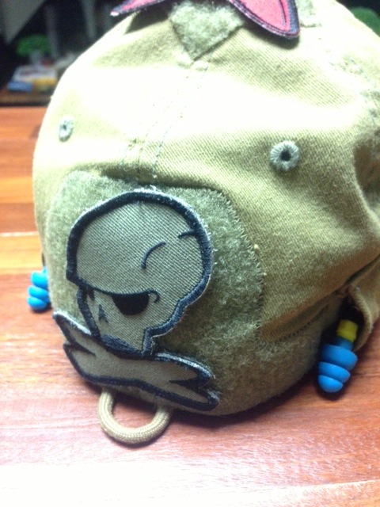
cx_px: 190
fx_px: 483
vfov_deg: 55.4
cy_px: 254
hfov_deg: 42.9
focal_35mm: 33
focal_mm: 4.13
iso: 400
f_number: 2.4
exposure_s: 1/20
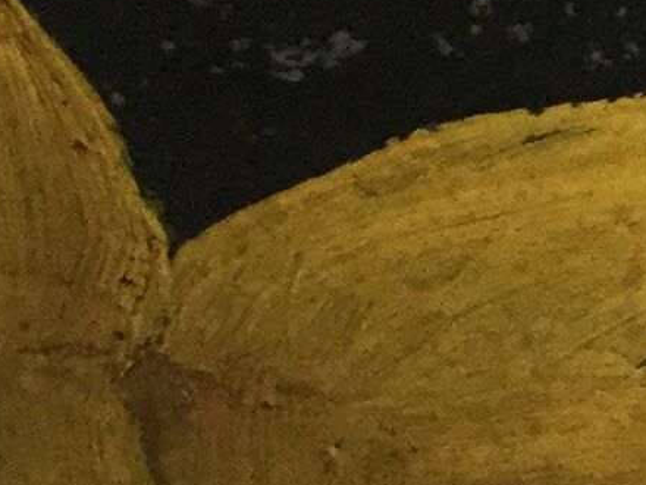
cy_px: -363
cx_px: 781
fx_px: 4292
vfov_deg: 6.3
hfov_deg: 8.5
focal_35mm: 230
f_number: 2.4
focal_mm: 3.3
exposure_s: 1/33
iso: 50
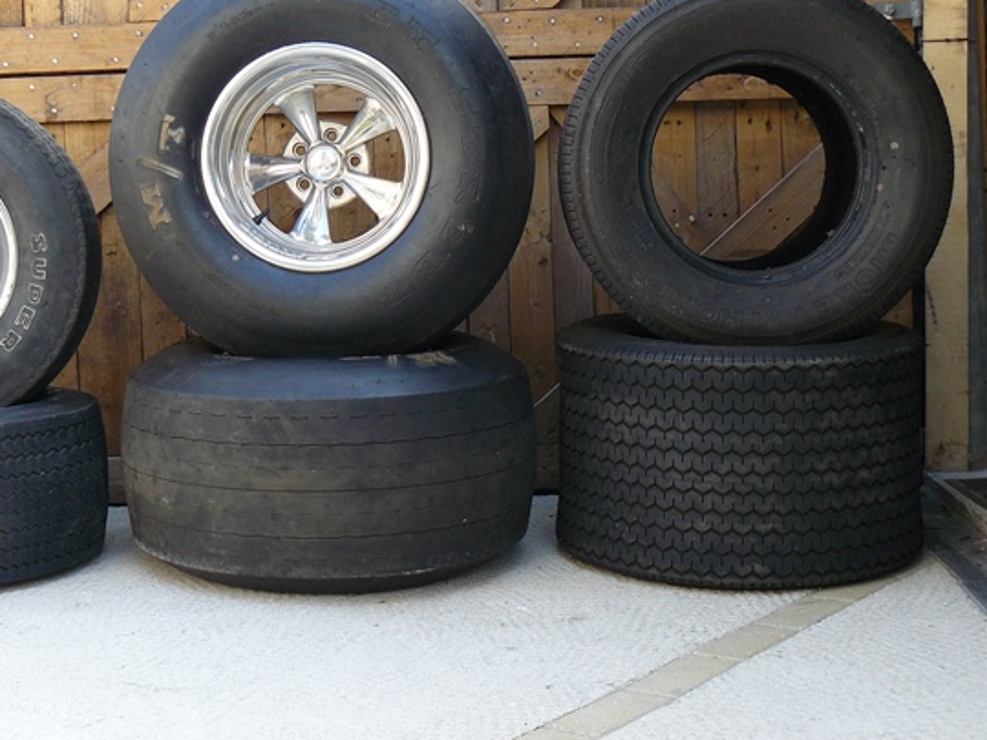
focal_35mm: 56
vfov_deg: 26.0
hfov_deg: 34.1
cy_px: 293
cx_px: 337
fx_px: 1597
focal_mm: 6.9
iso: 100
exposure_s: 1/100
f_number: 2.8
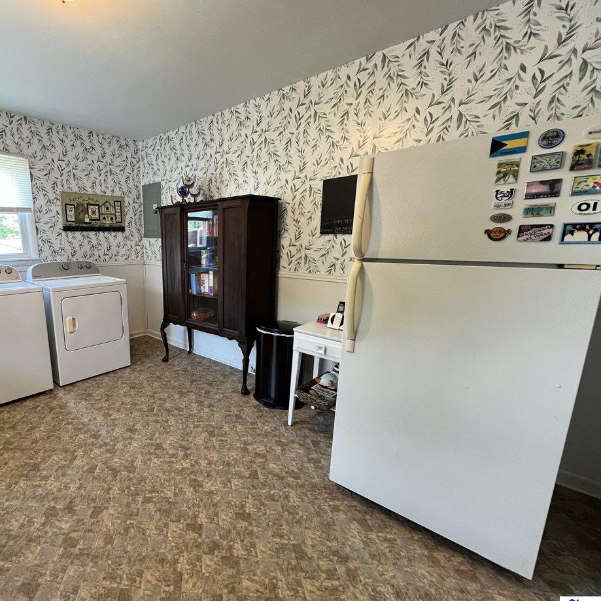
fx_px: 314
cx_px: 194
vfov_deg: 87.4
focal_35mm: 16
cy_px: 309
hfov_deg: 84.0
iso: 200
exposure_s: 1/60
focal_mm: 1.57
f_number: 1.8
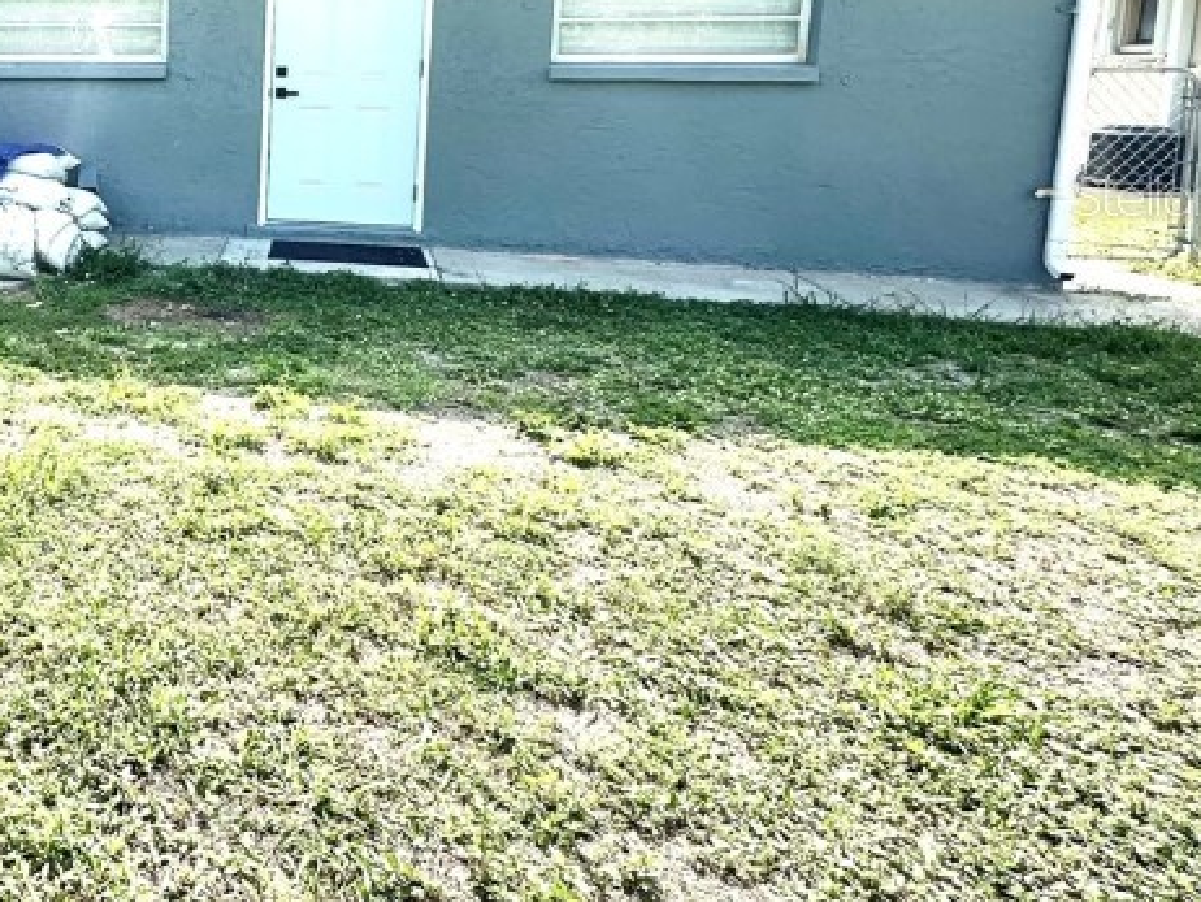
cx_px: -13
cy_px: 195
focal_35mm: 31
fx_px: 1076
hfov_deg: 47.8
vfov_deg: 43.6
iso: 40
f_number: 2.2
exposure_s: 1/888
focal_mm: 2.22
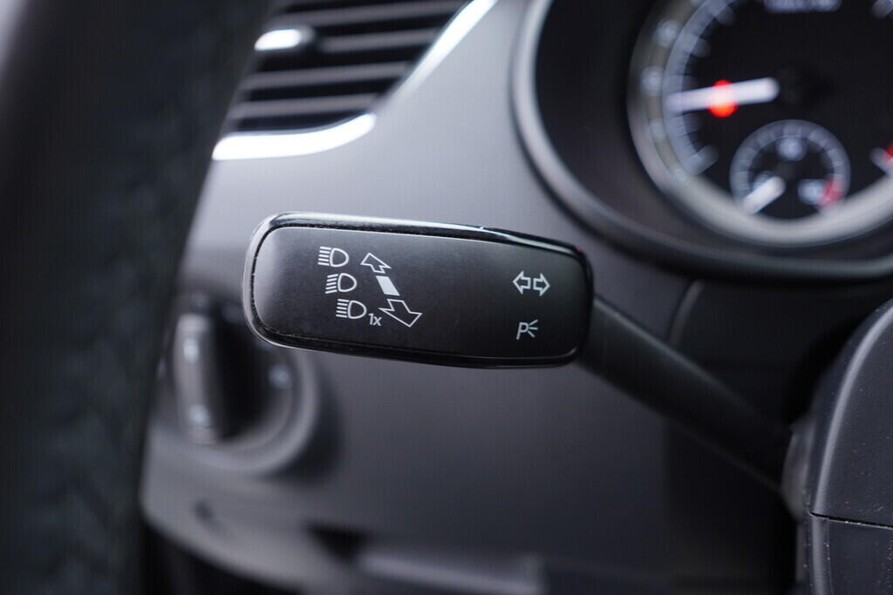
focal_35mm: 36
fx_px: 893
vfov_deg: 36.9
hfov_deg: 53.1
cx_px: 446
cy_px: 298
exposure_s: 1/40
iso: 320
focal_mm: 24
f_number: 2.8
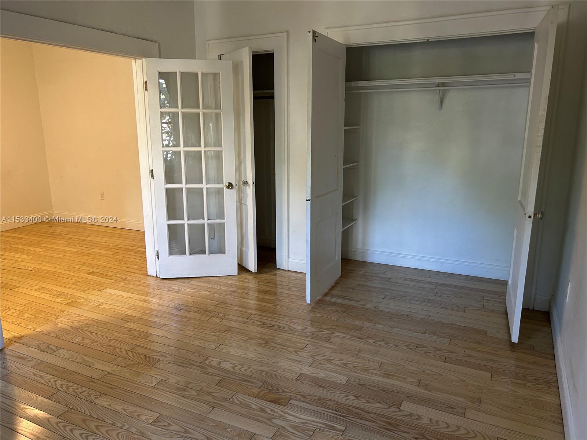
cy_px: 220
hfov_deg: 67.3
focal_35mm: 26
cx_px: 294
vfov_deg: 53.1
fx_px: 441
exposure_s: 1/60
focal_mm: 5.7
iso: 160
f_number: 1.5
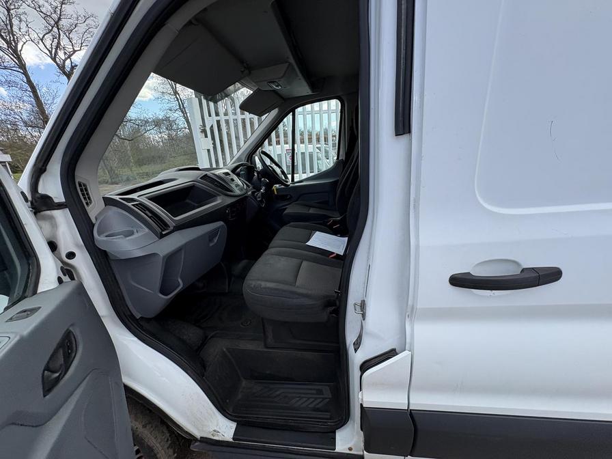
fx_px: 248
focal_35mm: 14
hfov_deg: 102.1
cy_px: 230
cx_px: 306
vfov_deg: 85.7
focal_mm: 2.22
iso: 40
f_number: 2.2
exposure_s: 1/364
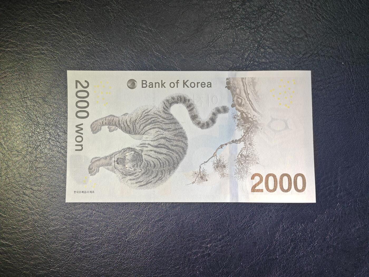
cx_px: 184
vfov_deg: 54.9
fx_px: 266
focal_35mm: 25
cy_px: 138
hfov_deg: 69.4
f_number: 1.9
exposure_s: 1/150
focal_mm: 5.3
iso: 50
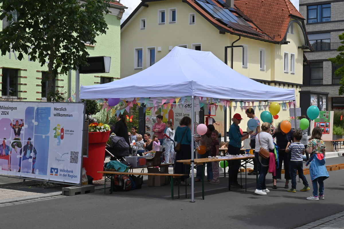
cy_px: 114
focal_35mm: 66
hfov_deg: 30.5
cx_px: 172
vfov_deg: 20.6
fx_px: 630
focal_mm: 66
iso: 800
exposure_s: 1/200
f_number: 22
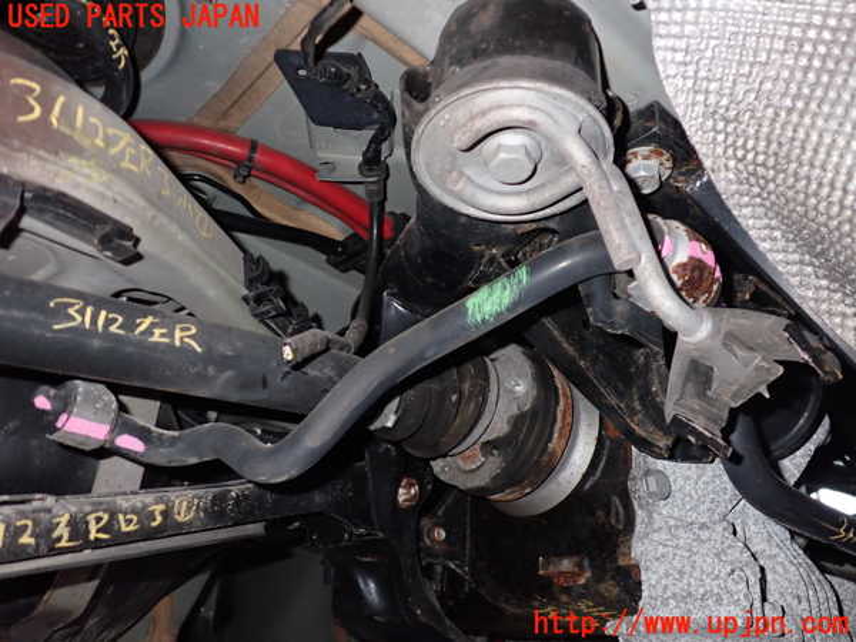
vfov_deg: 46.8
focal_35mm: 30
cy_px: 321
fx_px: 742
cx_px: 428
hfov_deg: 60.0
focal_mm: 5.4
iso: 500
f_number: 6.3
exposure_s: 1/30
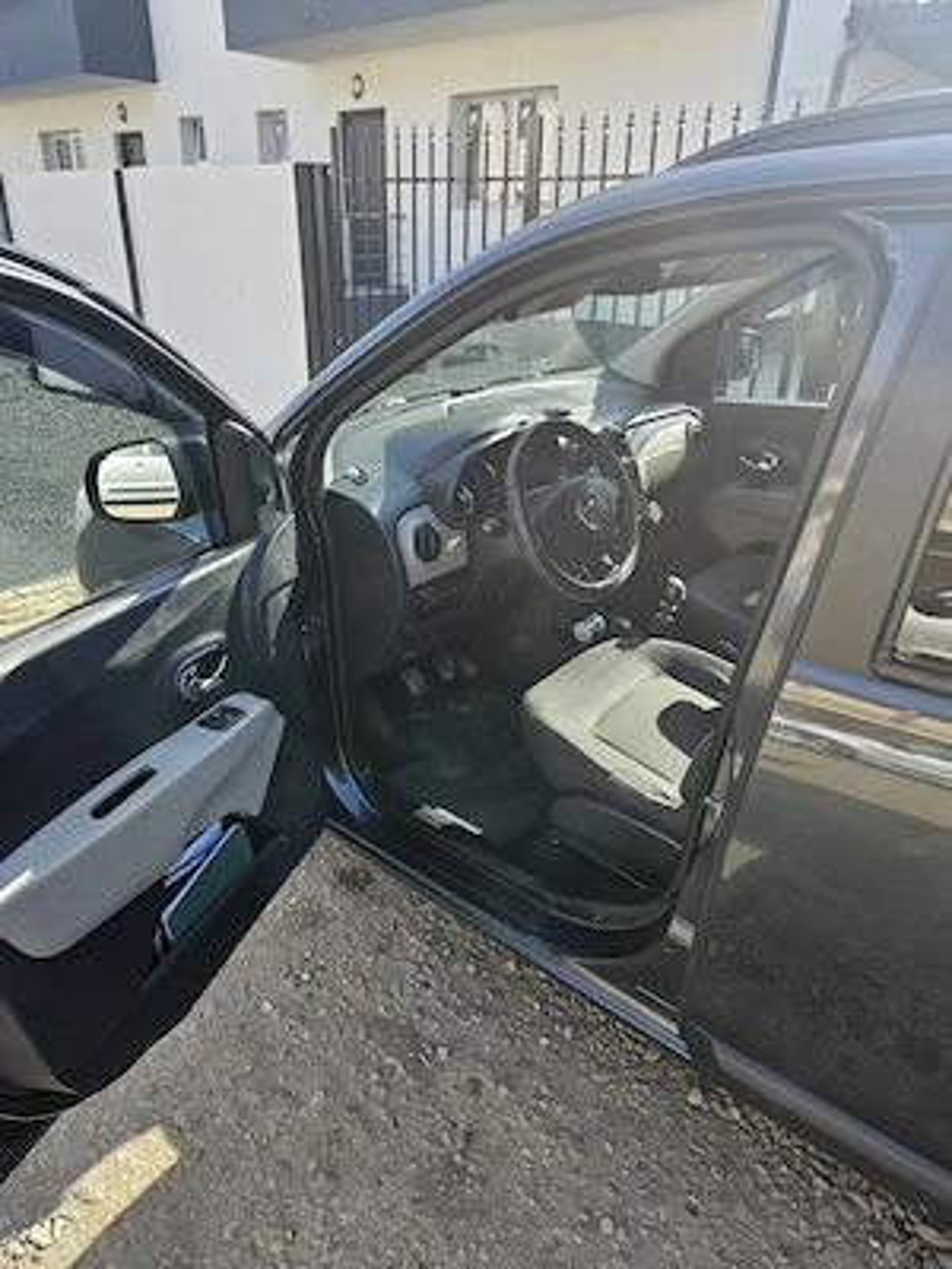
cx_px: 476
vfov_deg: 73.9
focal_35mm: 23
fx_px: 843
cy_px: 634
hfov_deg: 58.9
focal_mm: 5.4
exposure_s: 1/453
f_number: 1.8
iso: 40
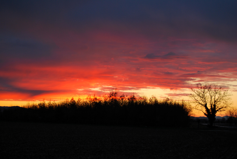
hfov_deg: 26.0
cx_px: 118
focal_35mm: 78
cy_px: 80
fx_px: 514
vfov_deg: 17.6
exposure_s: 1/50
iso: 200
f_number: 5.6
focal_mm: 52
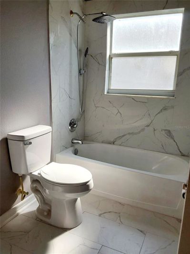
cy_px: 127
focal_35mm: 28
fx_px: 205
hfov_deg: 49.7
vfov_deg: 63.4
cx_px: 95
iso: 50
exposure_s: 1/769
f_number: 1.9
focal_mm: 2.91
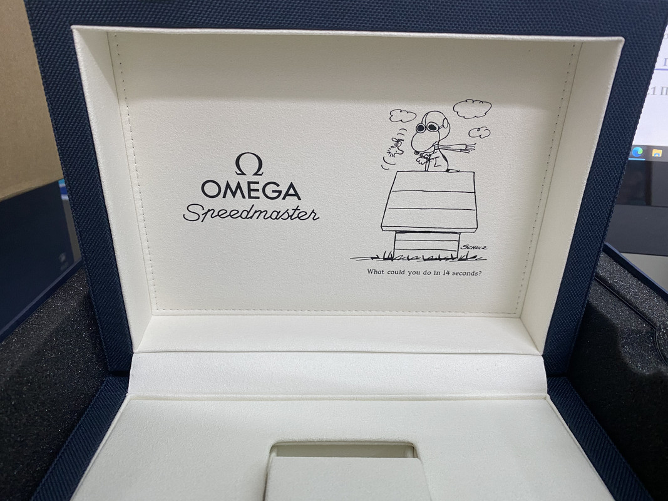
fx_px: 502
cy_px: 250
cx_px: 334
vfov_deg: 53.1
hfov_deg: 67.3
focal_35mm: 26
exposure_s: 1/50
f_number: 1.8
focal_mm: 4.25
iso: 125
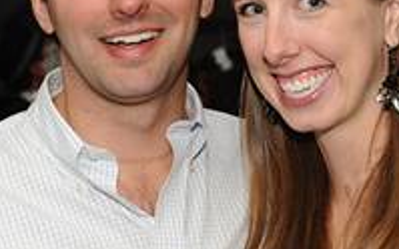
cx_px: 209
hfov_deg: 12.4
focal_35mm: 169
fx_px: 1836
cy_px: 90
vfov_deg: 7.7
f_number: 6.7
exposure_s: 1/250
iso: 1100
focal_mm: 60
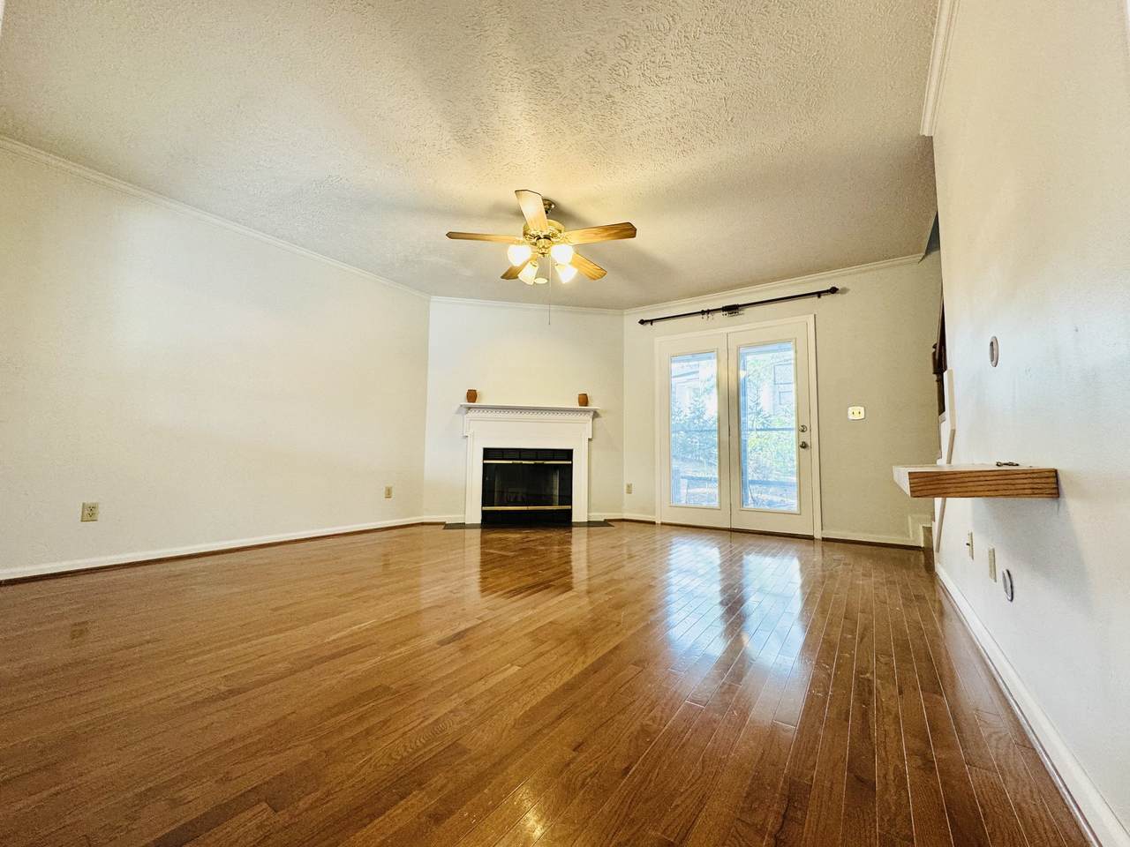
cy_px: 424
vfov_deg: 85.7
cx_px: 565
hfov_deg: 102.1
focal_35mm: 14
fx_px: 457
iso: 160
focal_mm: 2.22
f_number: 2.2
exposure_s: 1/60
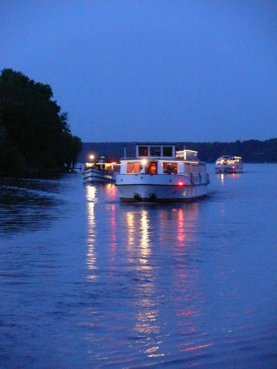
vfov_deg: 10.5
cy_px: 184
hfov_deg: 7.9
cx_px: 138
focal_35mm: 189
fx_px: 2018
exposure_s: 1/5
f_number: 3.6
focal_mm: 39.9
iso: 800
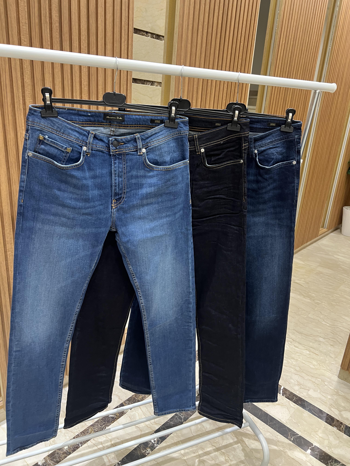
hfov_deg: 53.1
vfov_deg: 67.3
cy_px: 233
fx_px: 351
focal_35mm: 26
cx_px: 175
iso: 200
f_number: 1.5
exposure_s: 1/50
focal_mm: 5.7
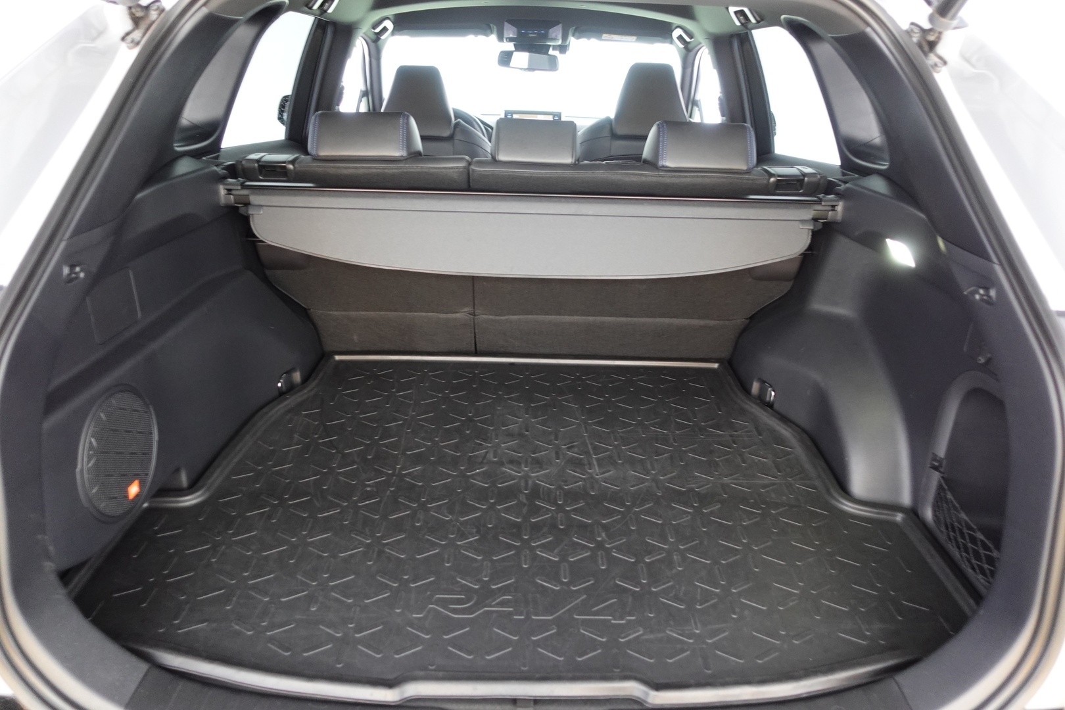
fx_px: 710
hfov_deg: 73.7
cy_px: 355
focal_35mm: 24
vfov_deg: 53.1
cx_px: 532
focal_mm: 9.4
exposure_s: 1/13
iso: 800
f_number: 1.8
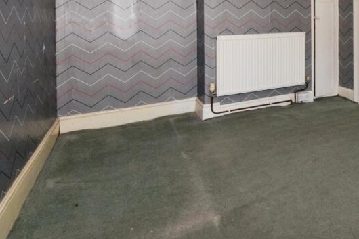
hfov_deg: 56.0
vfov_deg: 40.7
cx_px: 316
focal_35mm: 29
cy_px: 15
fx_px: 289
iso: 1000
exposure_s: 1/60
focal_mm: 10
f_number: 13
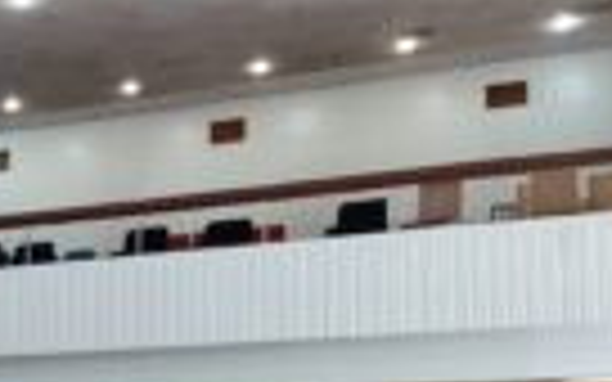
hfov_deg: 25.1
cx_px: -14
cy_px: 404
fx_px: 1301
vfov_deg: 16.3
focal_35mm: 78
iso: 160
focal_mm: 4.69
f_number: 1.8
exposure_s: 1/100
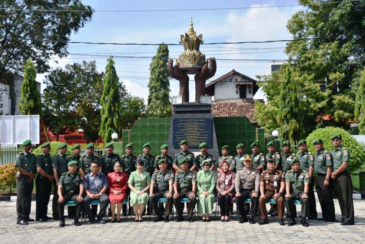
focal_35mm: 42
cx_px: 182
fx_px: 426
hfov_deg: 46.4
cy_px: 122
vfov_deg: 31.9
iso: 100
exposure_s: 1/250
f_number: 8
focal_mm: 28
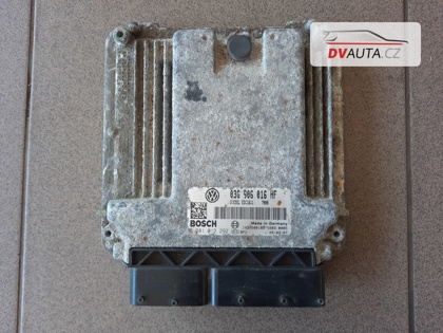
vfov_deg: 54.9
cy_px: 166
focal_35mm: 25
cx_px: 222
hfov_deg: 69.4
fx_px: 320
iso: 64
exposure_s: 1/50
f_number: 2
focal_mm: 4.6
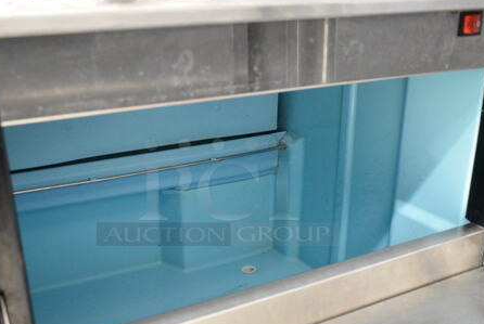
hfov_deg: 47.3
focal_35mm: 41
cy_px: 189
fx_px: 552
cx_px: 218
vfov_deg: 32.7
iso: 3600
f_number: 3.5
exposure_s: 1/30
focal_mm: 20
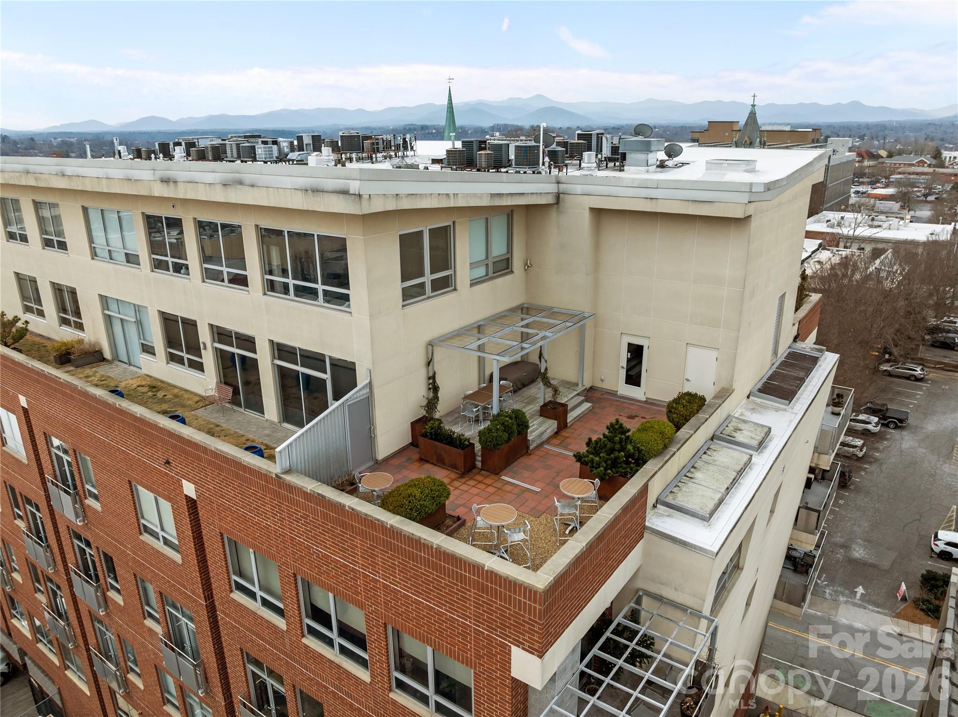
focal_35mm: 24
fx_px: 664
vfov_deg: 56.8
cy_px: 358
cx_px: 479
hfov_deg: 71.6
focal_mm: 12.29
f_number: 2.8
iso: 120
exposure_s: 1/400
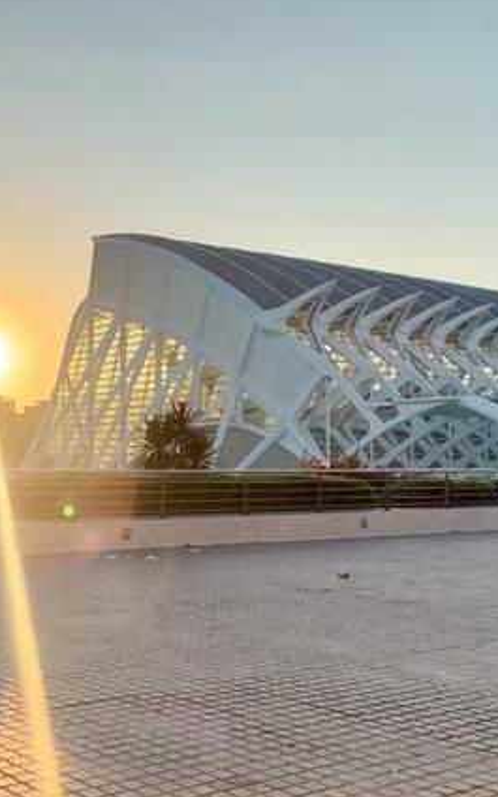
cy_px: 430
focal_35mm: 46
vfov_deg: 43.5
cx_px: 24
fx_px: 999
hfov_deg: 26.8
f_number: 1.9
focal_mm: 2.69
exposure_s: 1/2825
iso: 25
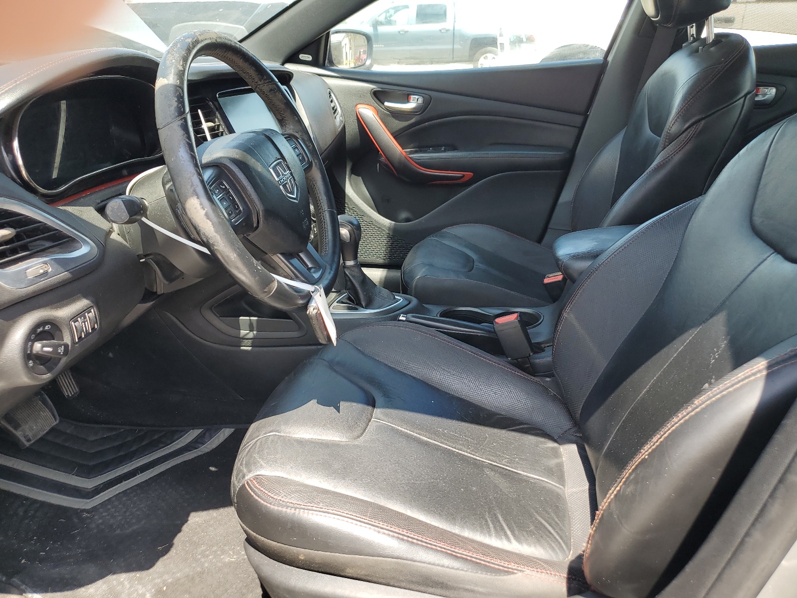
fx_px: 599
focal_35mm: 26
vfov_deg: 53.1
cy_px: 299
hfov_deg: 67.3
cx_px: 398
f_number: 1.5
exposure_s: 1/385
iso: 50
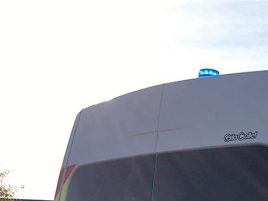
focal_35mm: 93
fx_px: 720
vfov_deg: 14.9
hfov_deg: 20.2
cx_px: 285
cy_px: 287
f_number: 2.2
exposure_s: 1/1876
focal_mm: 4.15
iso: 25
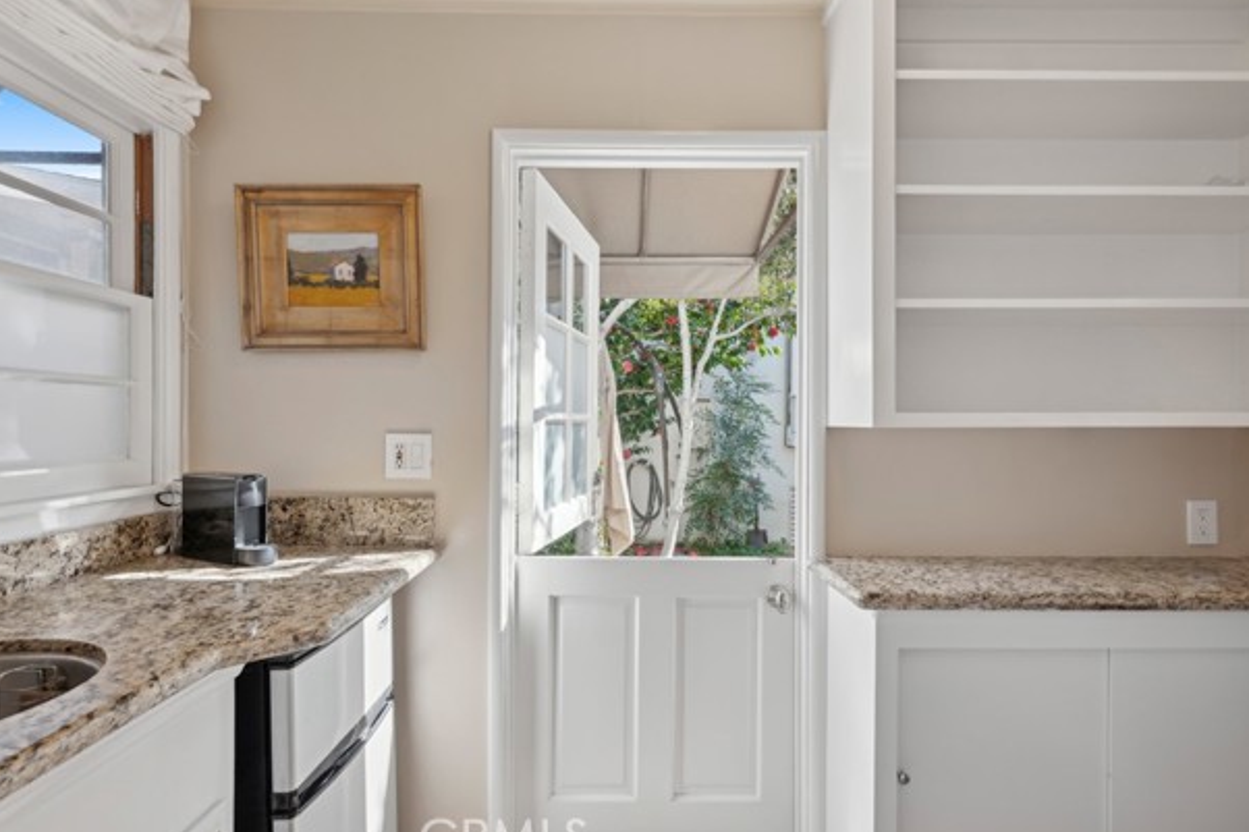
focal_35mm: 17
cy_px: 425
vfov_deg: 70.4
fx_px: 590
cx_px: 631
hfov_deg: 93.3
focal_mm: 16
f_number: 9
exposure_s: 1/60
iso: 200
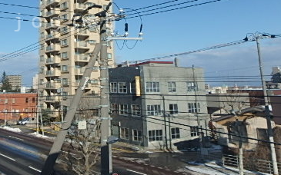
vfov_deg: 31.4
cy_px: 22
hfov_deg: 48.3
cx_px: 67
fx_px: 299
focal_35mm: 39
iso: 125
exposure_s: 1/800
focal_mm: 3.7
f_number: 6
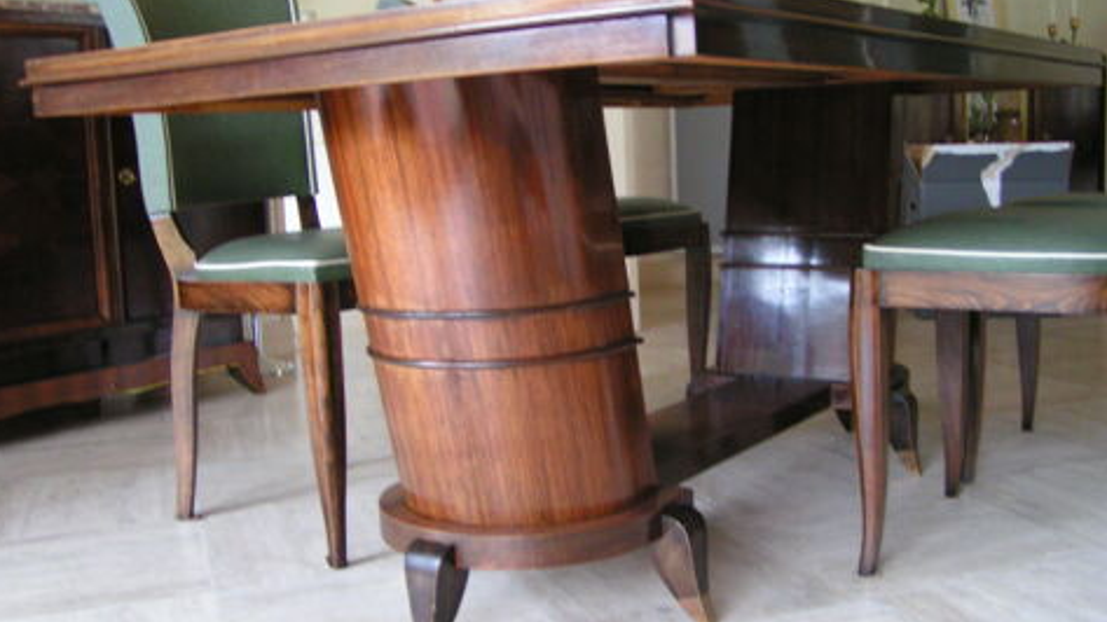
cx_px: 548
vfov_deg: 28.3
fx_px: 1233
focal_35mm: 42
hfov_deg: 48.4
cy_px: 281
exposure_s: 1/5
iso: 200
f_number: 2.8
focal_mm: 5.8
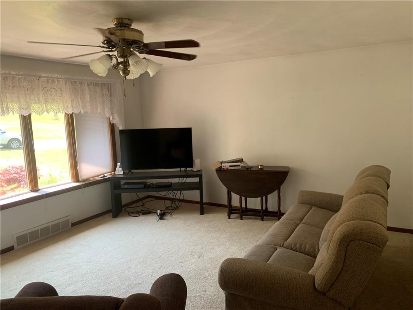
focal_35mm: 26
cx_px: 206
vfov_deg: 53.1
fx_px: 310
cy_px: 155
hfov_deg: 67.3
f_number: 1.8
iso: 80
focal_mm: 4.25
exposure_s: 1/121
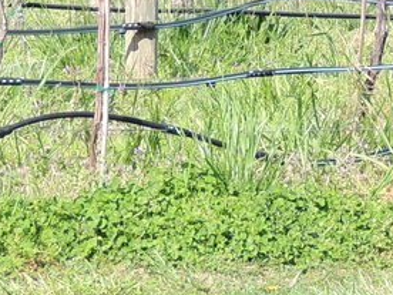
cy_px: -335
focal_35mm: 789
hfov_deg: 2.5
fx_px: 8958
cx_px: 221
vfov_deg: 1.9
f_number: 4.5
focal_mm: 30.3
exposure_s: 1/250
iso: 100
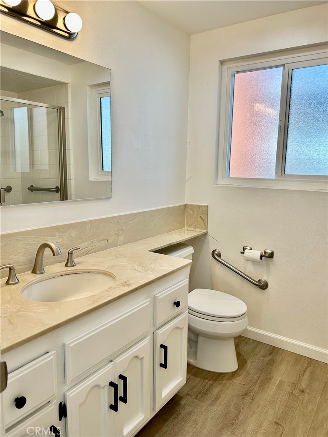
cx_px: 164
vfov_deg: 67.3
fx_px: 328
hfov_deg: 53.1
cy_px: 218
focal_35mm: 26
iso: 50
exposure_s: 1/322
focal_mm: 5.7
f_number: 1.5
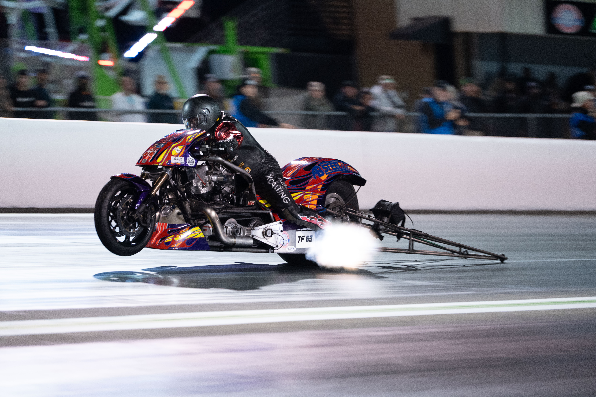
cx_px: 298
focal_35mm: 170
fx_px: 2814
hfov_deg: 12.1
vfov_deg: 8.1
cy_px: 198
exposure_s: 1/400
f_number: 3.2
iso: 3200
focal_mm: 170
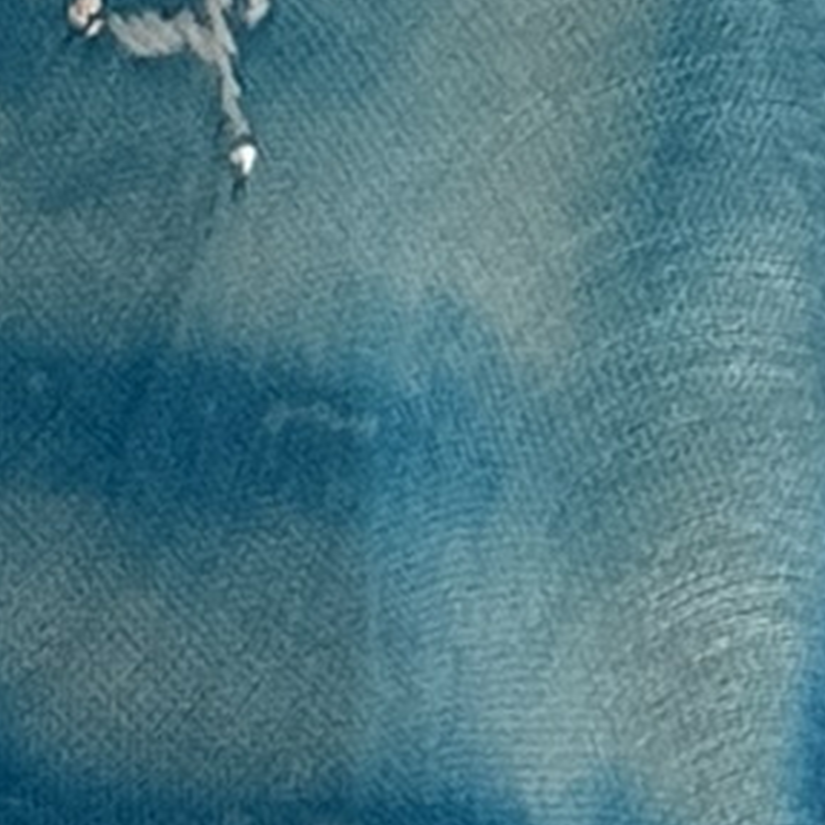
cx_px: -11
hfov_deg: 4.0
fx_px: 11945
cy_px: -2104
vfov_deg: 3.8
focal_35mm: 443
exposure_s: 1/50
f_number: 1.78
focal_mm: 6.76
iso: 250
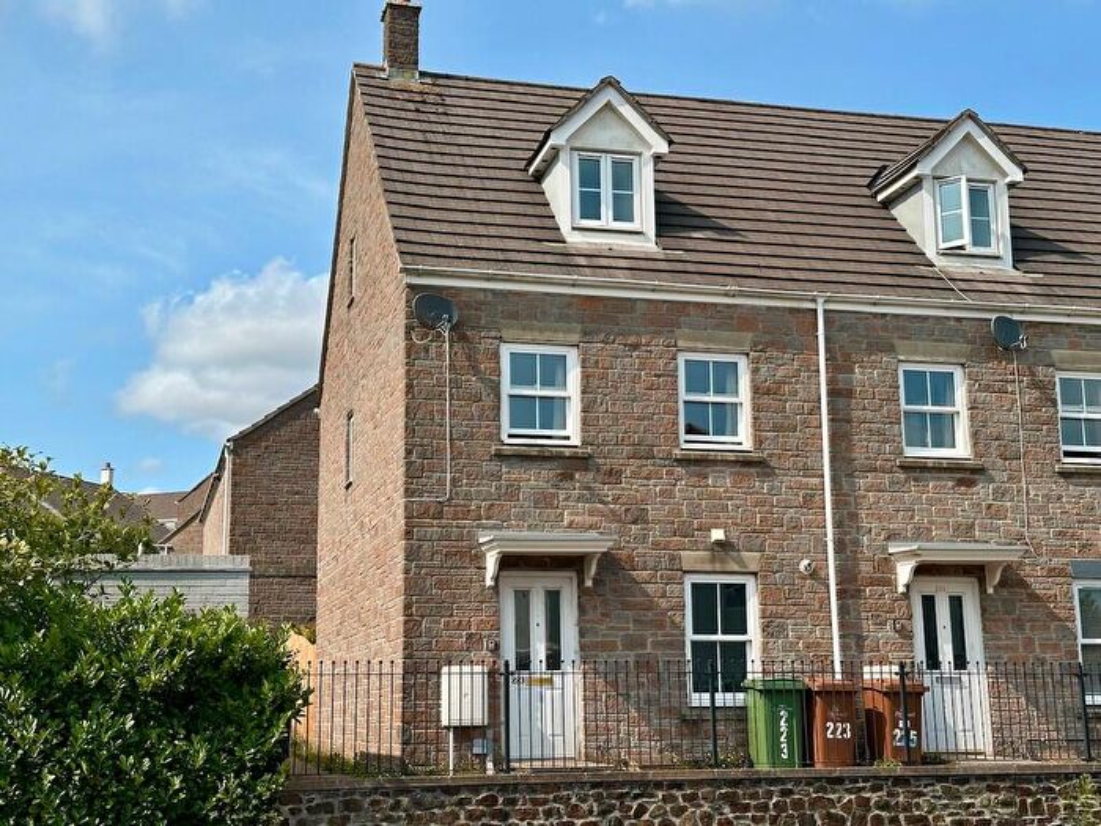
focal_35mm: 48
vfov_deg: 30.3
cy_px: 413
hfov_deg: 39.7
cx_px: 550
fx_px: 1527
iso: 64
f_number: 1.78
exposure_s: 1/4367
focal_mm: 6.86
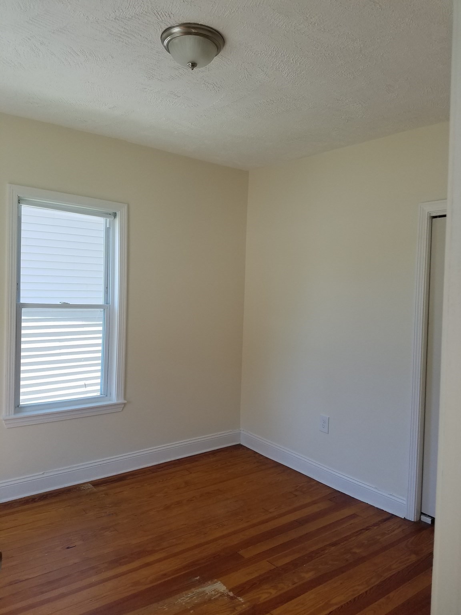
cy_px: 308
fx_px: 462
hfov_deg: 53.1
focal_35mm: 26
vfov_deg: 67.3
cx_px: 230
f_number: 1.7
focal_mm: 4.2
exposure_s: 1/125
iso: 50
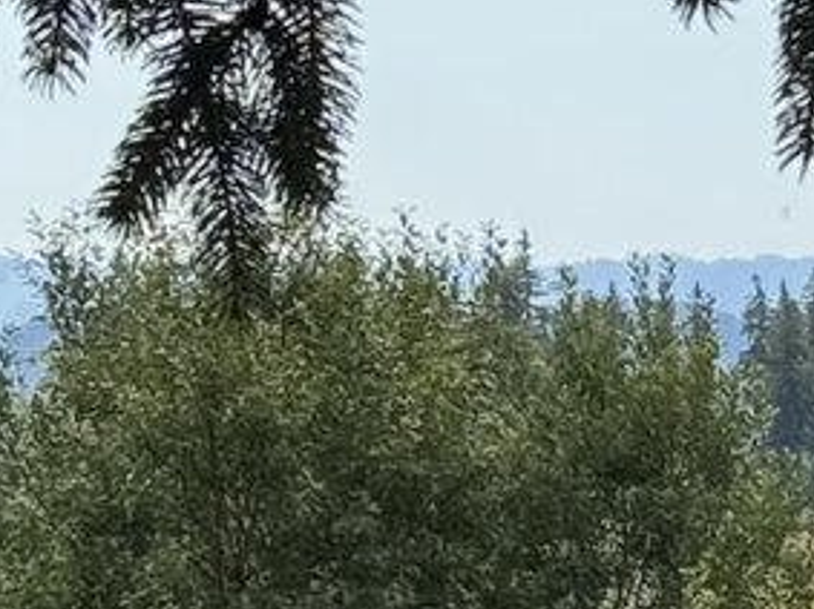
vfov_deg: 4.5
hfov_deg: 6.0
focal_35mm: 326
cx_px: 1128
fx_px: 7663
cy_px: 1069
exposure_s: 1/3610
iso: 64
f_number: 1.78
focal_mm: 6.76
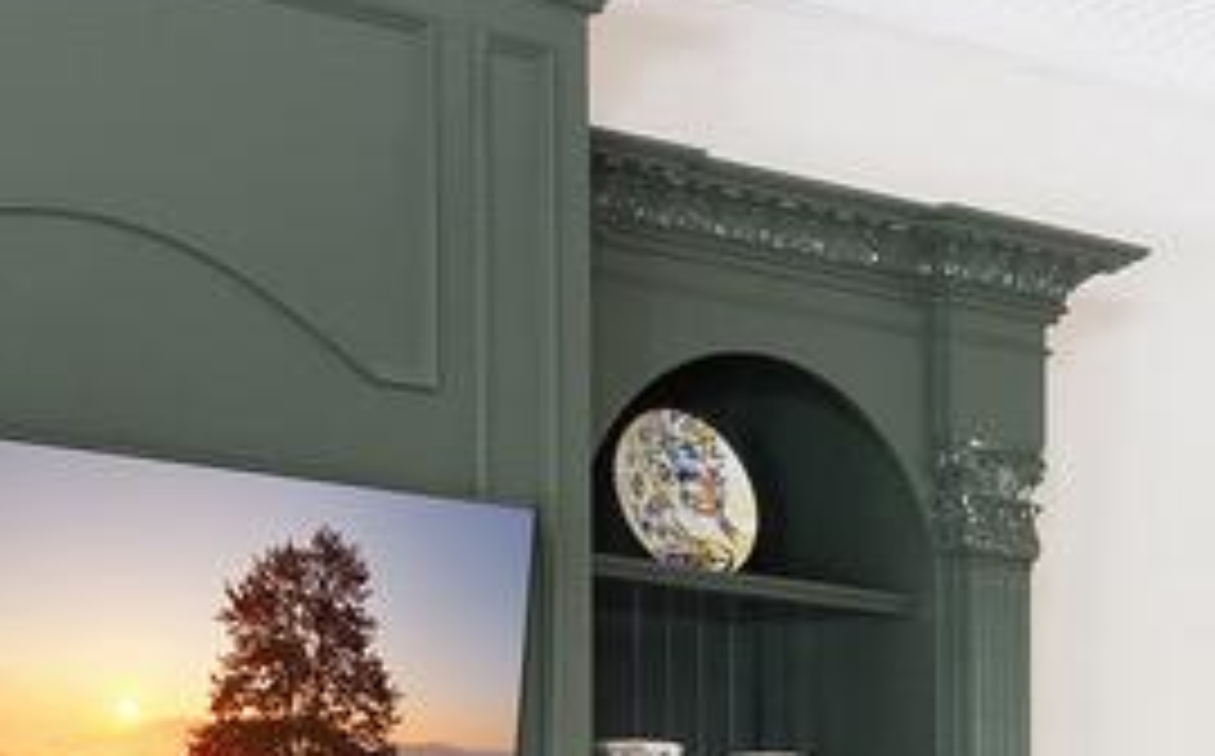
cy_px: 1134
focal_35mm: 147
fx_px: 4861
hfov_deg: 13.3
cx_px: 1940
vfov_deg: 8.7
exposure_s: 1/15
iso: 800
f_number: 14
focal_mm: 19
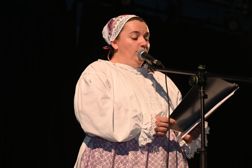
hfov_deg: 21.3
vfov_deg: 14.2
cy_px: 84
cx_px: 126
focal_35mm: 96
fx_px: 671
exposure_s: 1/60
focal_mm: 96
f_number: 6.3
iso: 1600
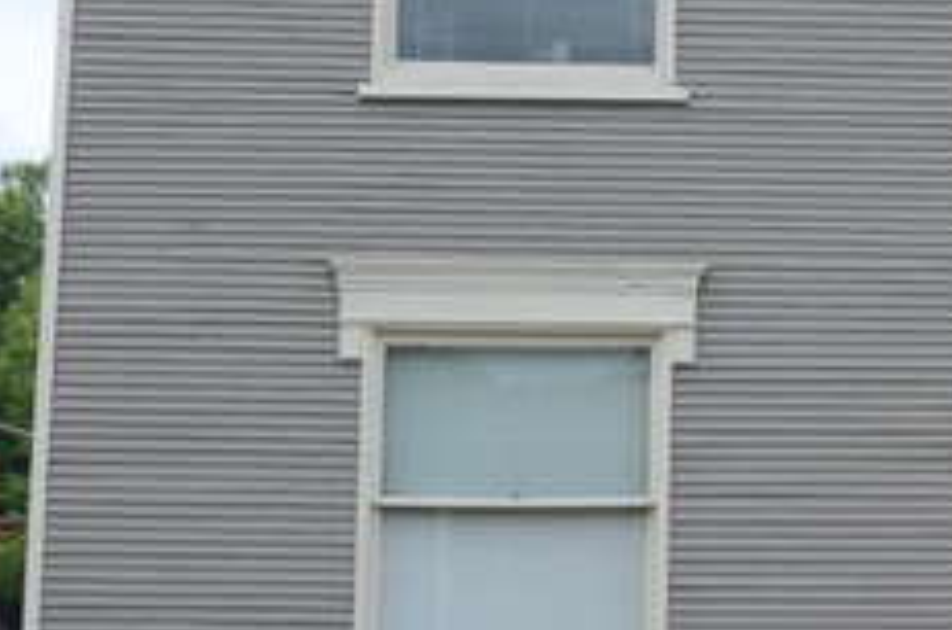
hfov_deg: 15.0
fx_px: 3563
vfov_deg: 10.1
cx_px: 882
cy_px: 82
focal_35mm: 135
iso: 500
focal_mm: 26
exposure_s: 1/50
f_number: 10
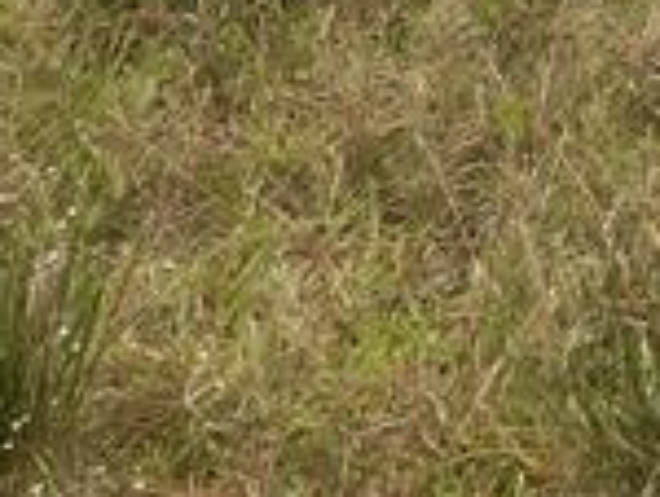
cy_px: -765
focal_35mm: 157
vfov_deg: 8.5
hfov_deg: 11.0
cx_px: 1465
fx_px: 2998
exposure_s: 1/1804
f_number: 1.8
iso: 20
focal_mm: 5.4
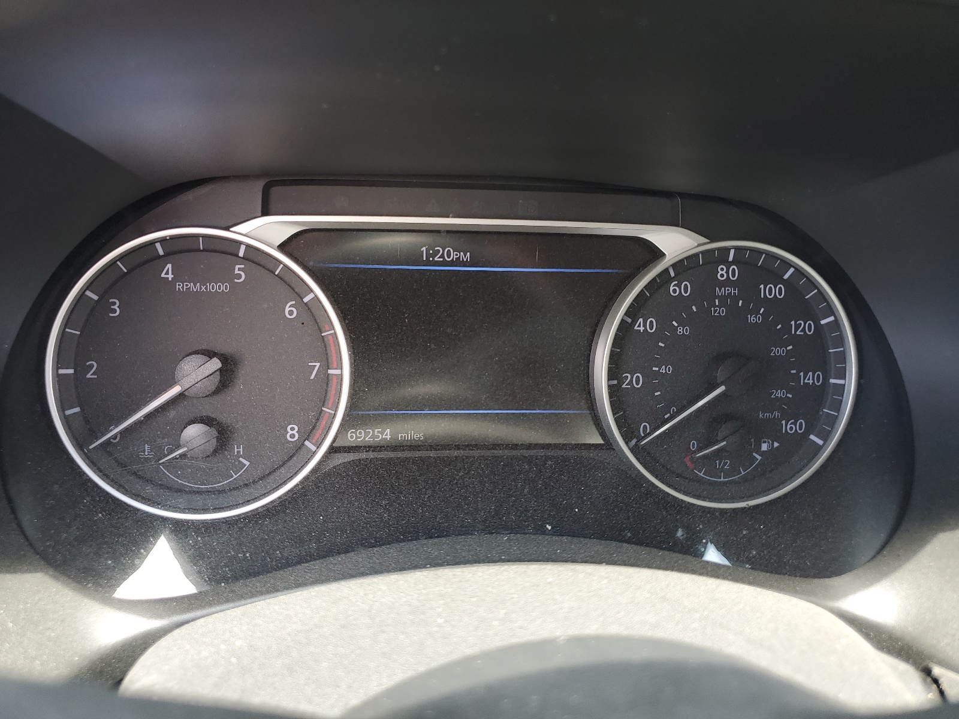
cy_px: 360
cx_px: 480
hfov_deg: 67.3
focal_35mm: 26
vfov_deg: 53.1
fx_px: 720
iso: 50
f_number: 1.5
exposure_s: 1/60.2
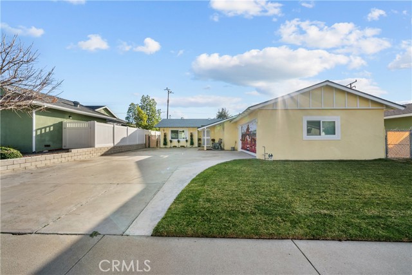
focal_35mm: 14
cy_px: 138
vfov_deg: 81.2
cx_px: 206
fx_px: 160
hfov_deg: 104.2
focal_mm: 14
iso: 125
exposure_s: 1/160
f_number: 9
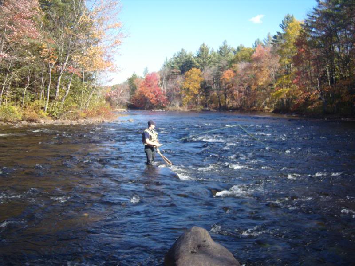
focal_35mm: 35
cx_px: 178
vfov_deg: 40.7
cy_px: 133
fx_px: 359
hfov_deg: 52.6
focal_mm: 7.4
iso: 80
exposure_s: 1/90
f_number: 7.1
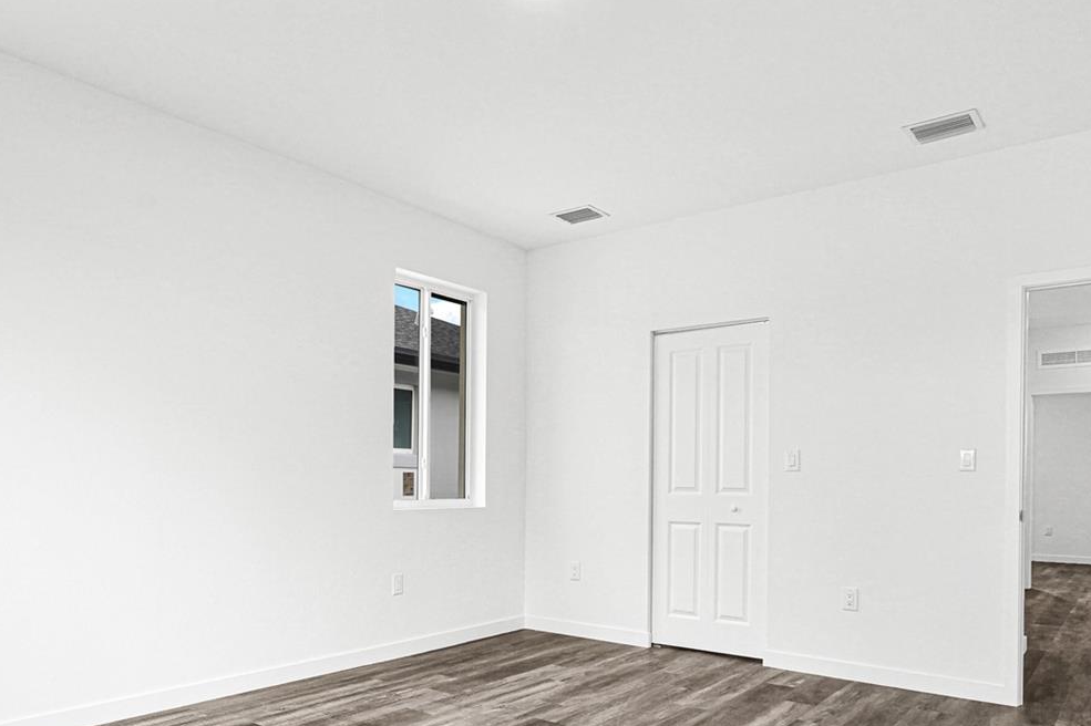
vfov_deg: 48.8
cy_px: 477
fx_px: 788
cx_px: 464
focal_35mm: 26
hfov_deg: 69.0
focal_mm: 16
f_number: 8
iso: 500
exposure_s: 1/30
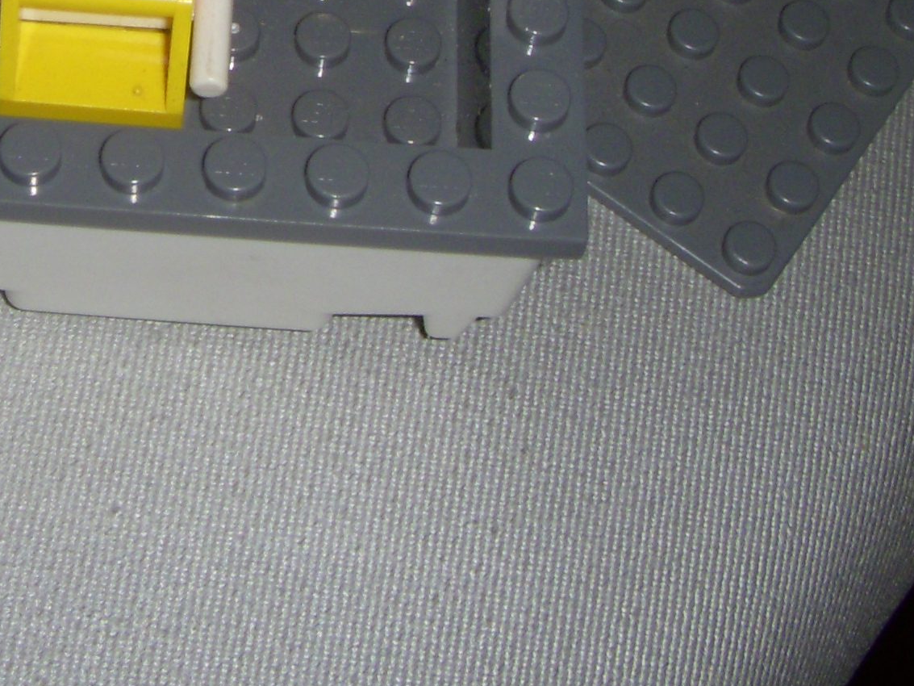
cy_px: -163
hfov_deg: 18.7
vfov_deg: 13.9
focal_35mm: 103
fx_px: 2720
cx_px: 39
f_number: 6.6
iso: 100
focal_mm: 6.3
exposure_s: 1/30
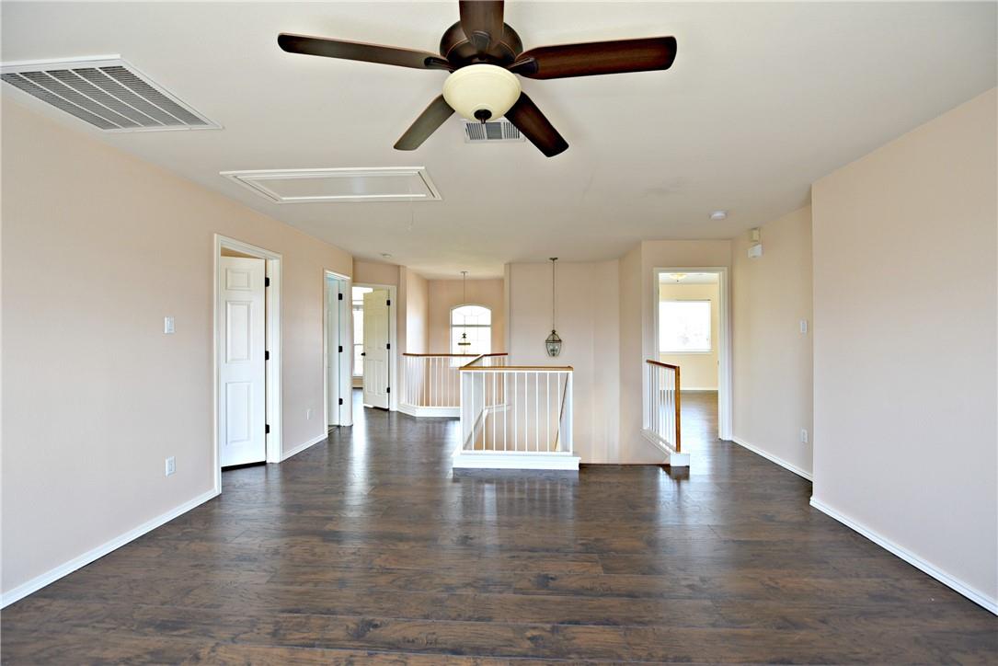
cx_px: 499
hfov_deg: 104.2
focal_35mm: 14
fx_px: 388
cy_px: 333
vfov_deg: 81.2
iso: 400
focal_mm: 14
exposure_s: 1/60
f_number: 4
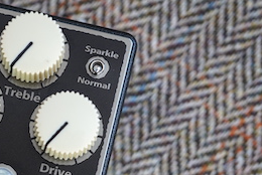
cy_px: 199
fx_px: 896
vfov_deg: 11.0
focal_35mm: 123
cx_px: -23
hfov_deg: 16.2
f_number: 4
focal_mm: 50
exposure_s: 1/60
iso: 400
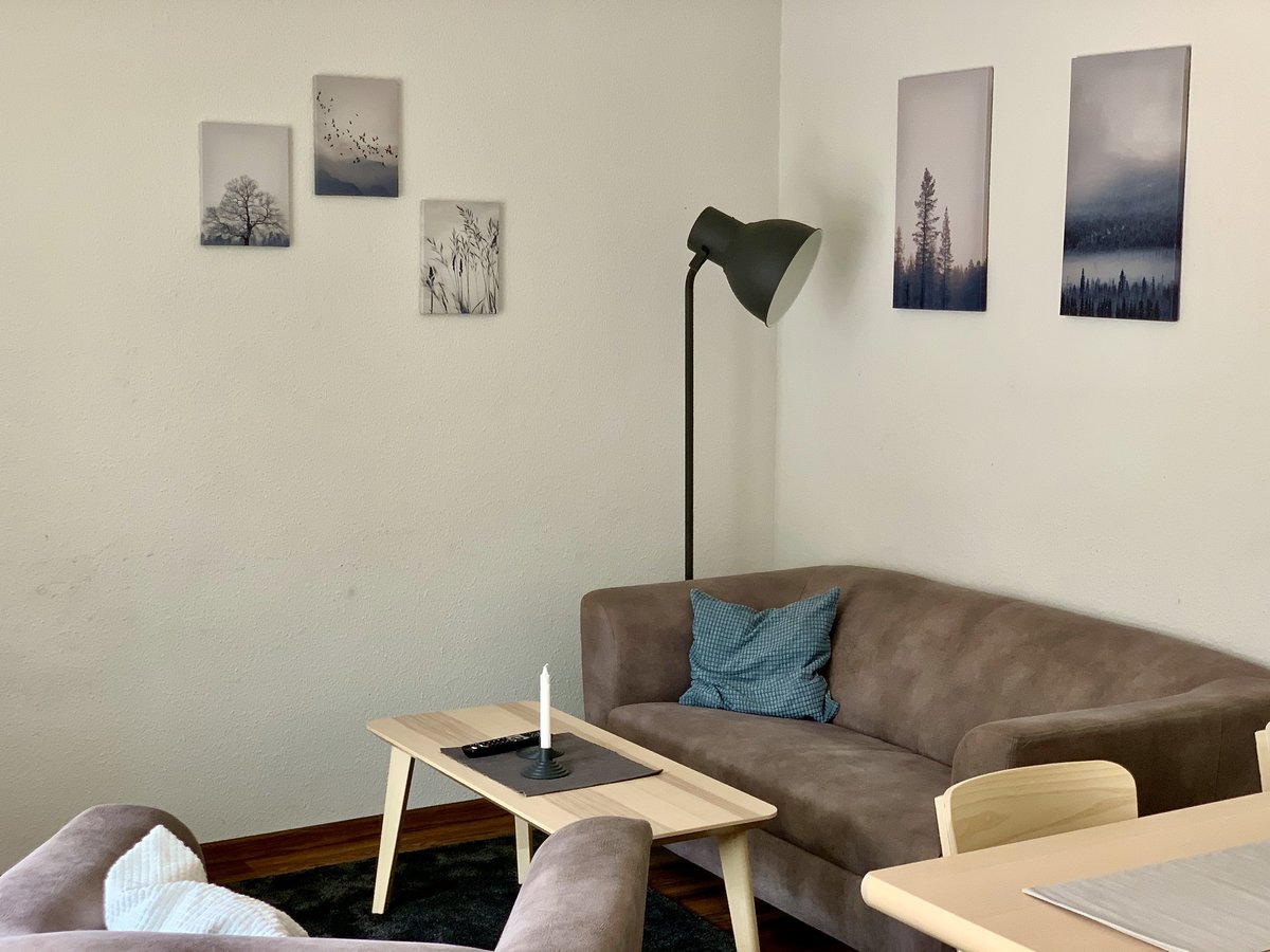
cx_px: 635
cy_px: 476
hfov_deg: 36.8
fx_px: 1908
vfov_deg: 28.0
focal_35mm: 52
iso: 125
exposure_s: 1/119
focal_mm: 6
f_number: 2.4
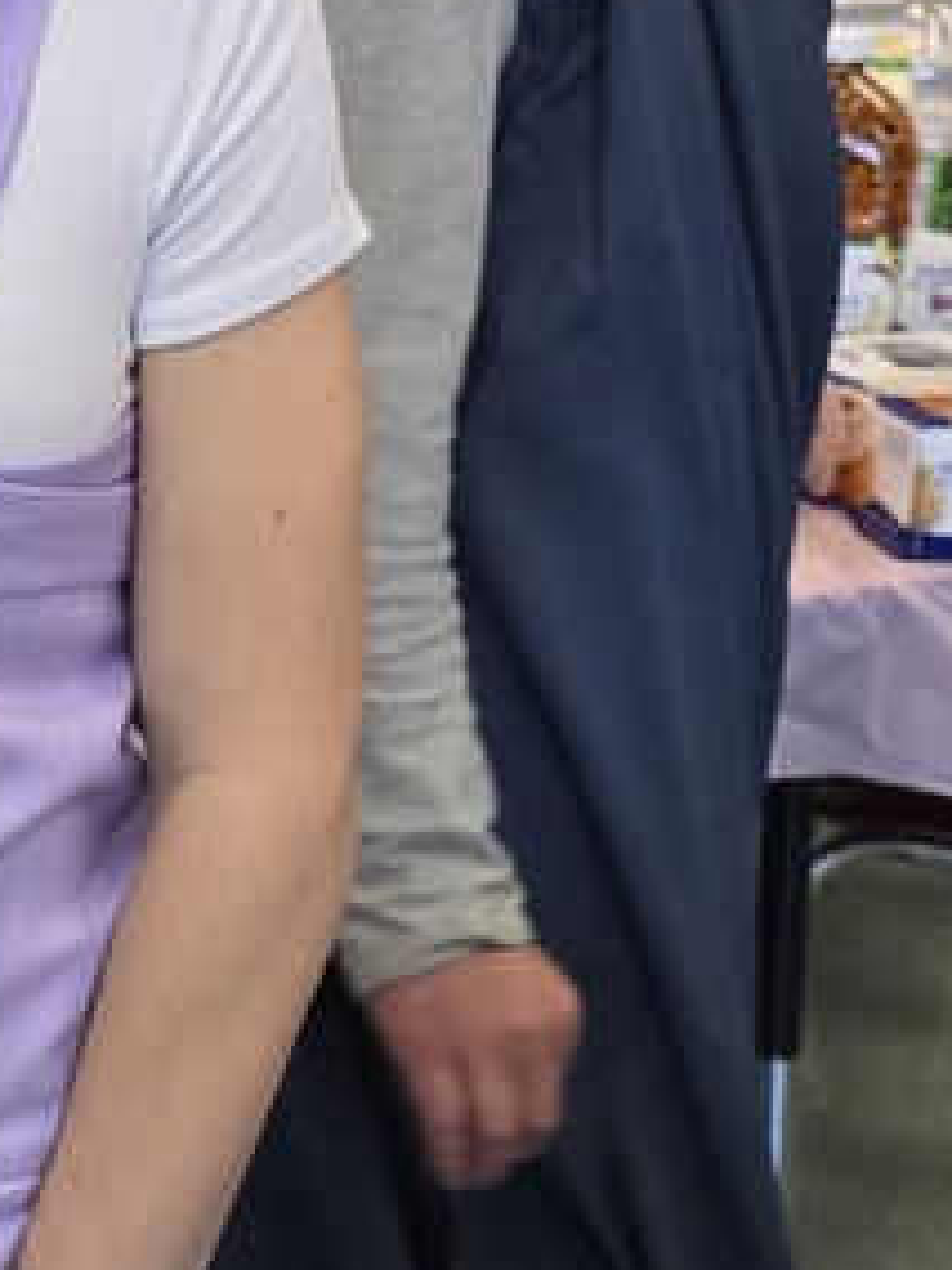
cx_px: -460
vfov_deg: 23.5
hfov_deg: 16.3
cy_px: 796
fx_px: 3044
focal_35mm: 83
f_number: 1.7
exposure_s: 1/120
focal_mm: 6.3
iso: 160
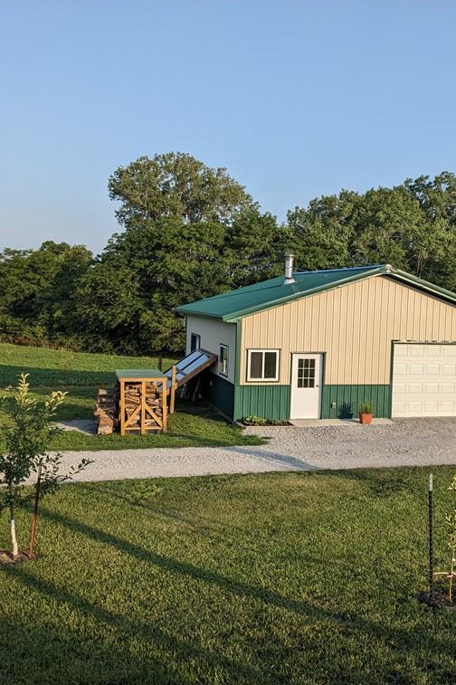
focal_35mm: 38
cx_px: 318
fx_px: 723
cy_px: 345
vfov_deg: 50.7
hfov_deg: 34.6
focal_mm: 4.38
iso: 51
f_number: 1.73
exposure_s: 1/2347
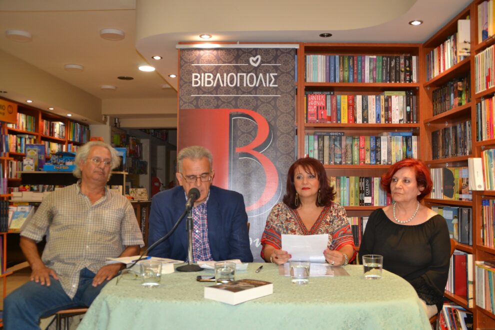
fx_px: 454
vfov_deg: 40.0
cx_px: 248
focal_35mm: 33
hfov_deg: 57.2
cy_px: 165
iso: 400
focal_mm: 22
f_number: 3.5
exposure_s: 1/60
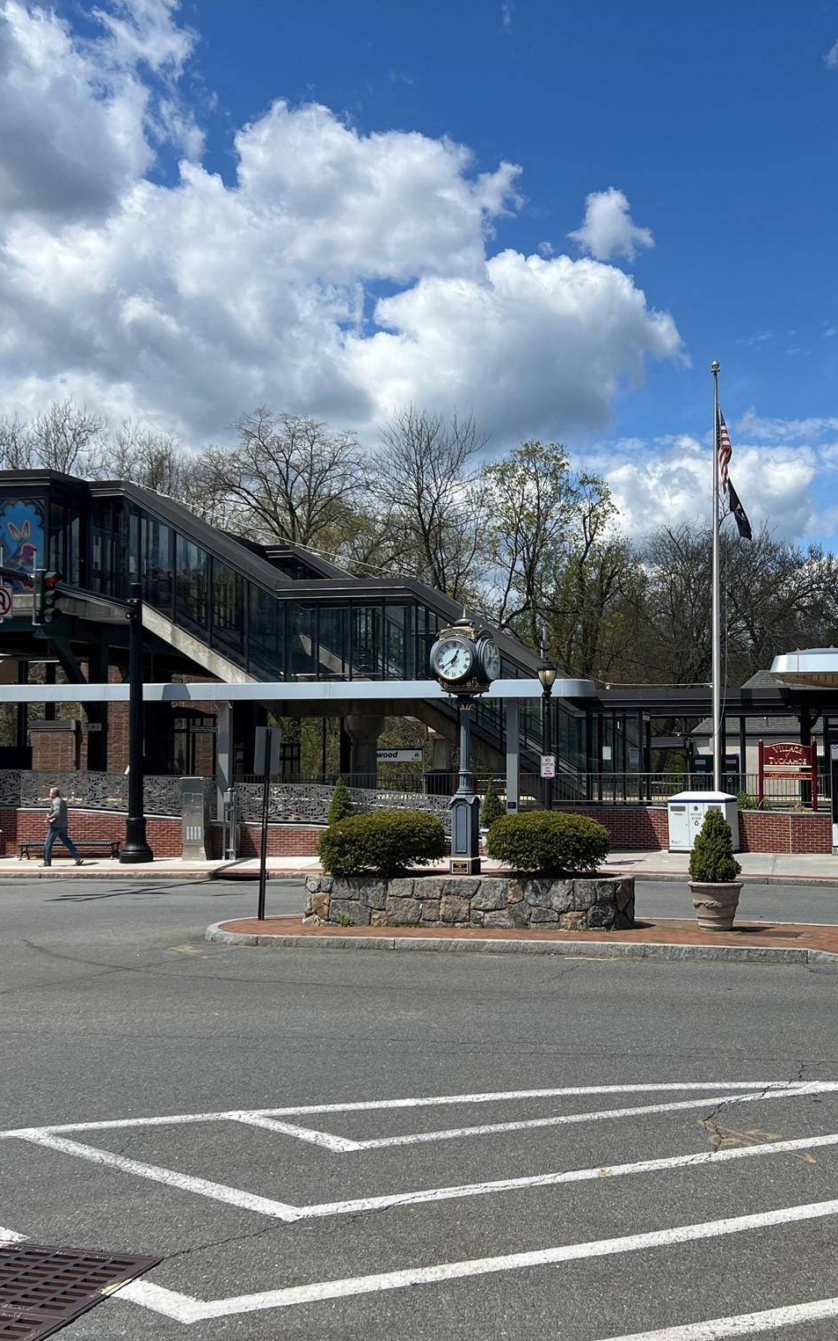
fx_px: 1352
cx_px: 572
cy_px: 669
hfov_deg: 34.1
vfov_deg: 52.8
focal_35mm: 37
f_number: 1.5
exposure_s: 1/5882
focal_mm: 5.7
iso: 50
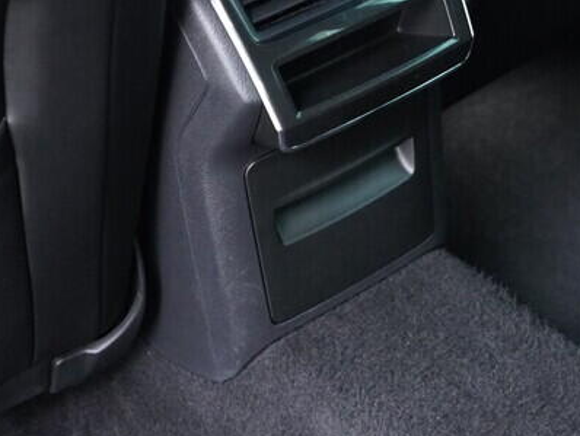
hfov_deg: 21.9
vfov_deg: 16.5
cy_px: 77
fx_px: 1492
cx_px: 411
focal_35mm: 89
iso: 2000
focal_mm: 24
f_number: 2.8
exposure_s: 1/40
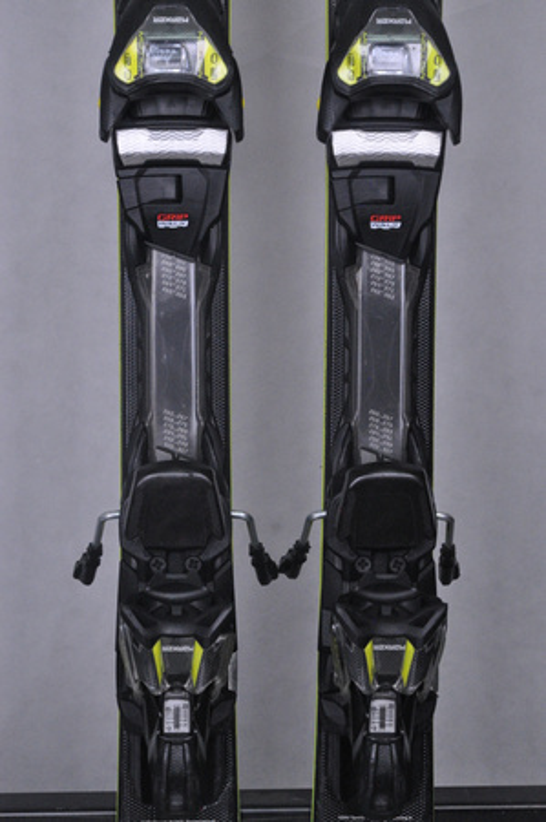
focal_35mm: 120
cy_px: 411
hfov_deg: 11.4
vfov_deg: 17.1
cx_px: 273
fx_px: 2736
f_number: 9.5
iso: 3200
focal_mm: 80
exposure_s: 1/125
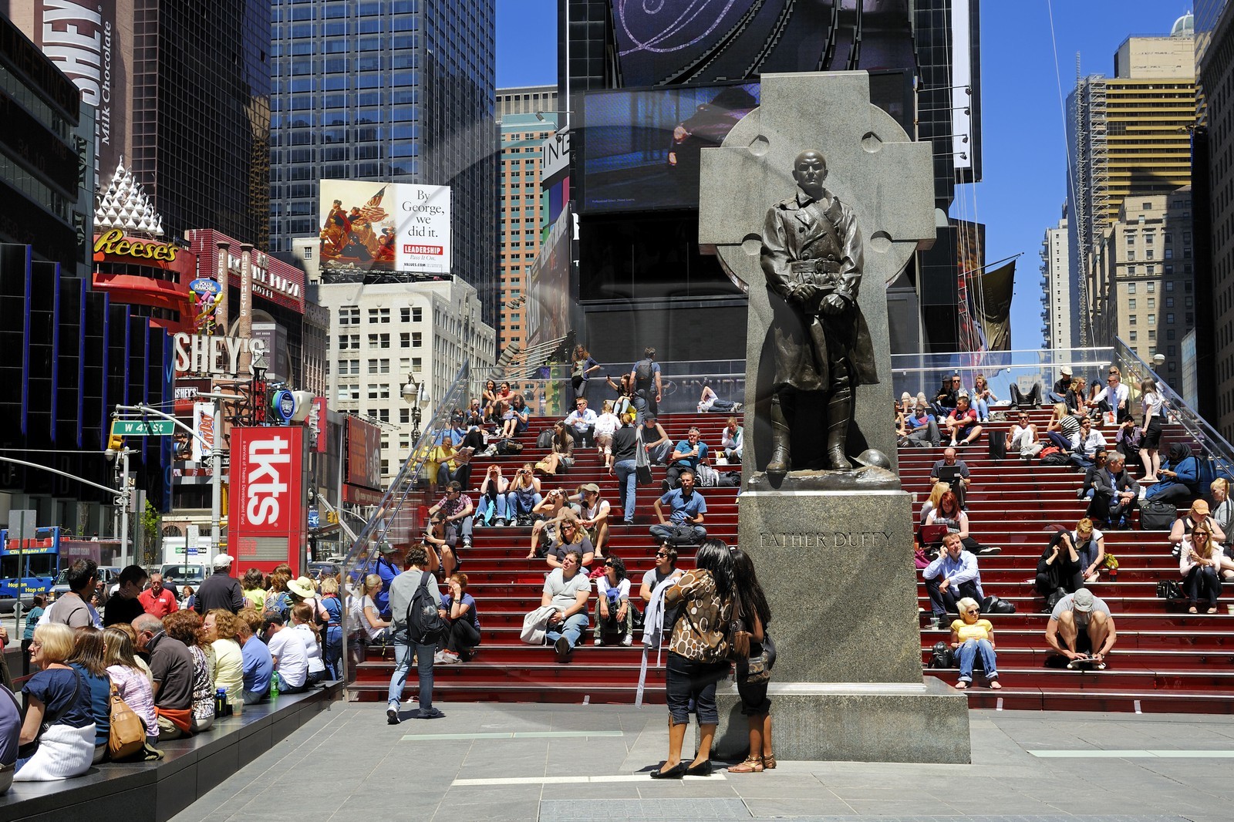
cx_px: 617
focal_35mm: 42
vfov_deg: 31.9
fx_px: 1439
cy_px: 411
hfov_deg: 46.4
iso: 200
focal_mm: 42
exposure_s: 1/250
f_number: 9
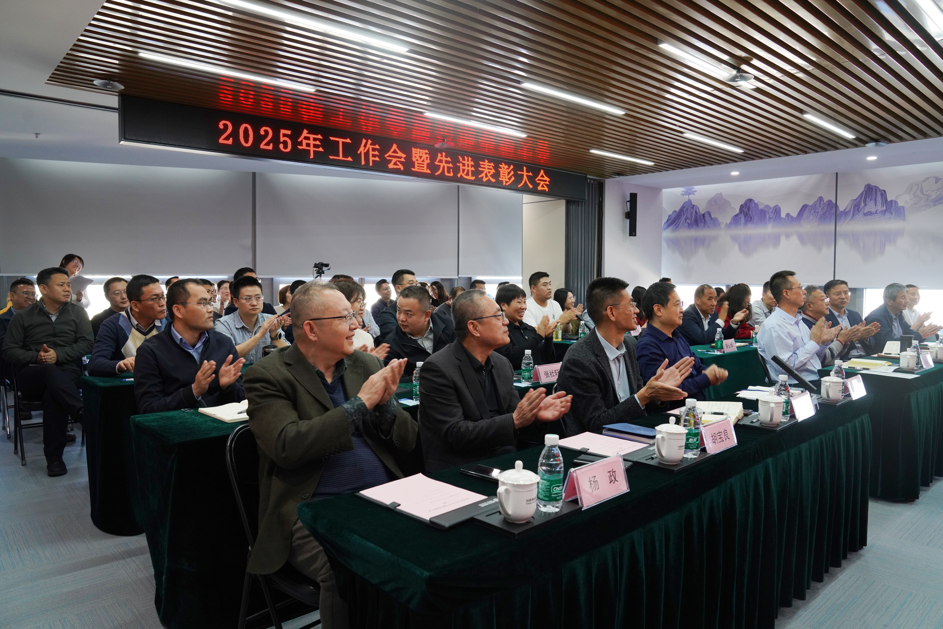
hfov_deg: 73.7
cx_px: 472
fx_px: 629
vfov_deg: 53.1
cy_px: 314
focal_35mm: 24
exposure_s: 1/60
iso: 1000
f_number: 5.6
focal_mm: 24
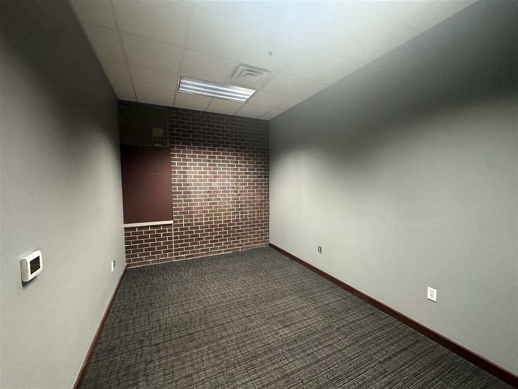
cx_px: 259
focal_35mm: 14
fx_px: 209
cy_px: 194
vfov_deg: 85.7
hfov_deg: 102.1
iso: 640
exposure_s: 1/60
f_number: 2.2
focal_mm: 2.22
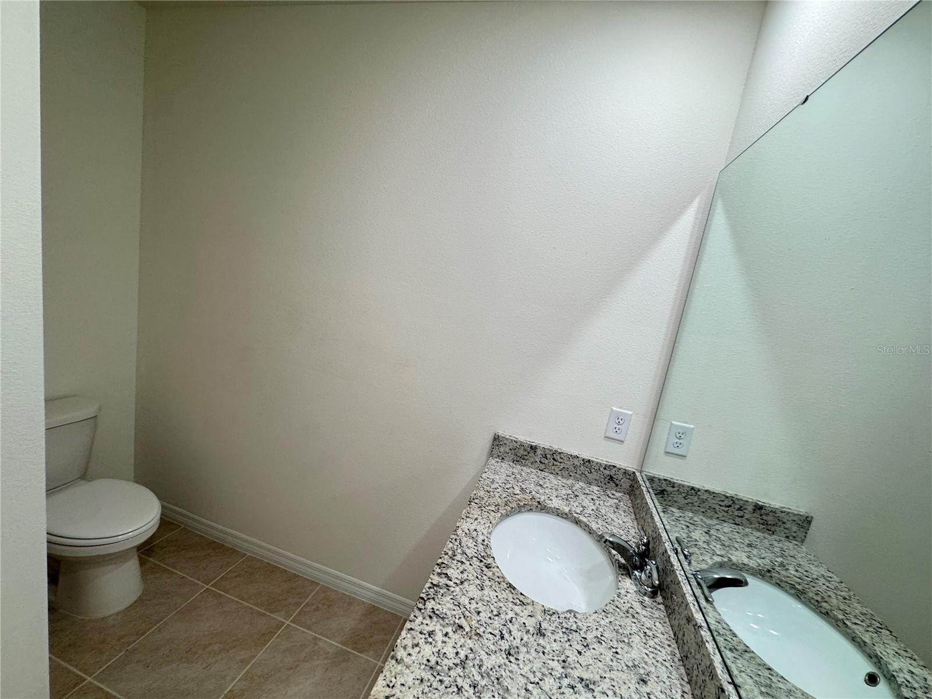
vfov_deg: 85.7
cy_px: 350
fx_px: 377
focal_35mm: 14
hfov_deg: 102.1
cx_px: 466
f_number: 2.2
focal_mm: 2.22
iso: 200
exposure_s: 1/120
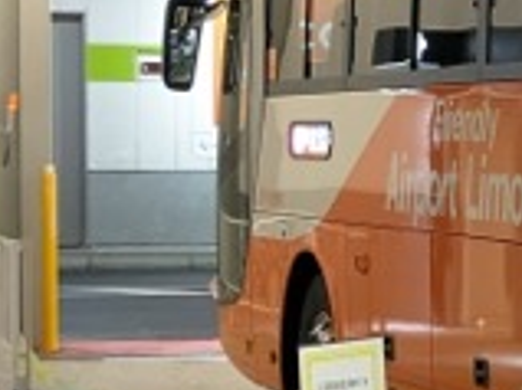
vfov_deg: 9.2
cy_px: 228
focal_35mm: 161
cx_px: 863
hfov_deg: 11.6
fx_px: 2426
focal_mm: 5.43
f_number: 1.89
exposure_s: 1/50
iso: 1033
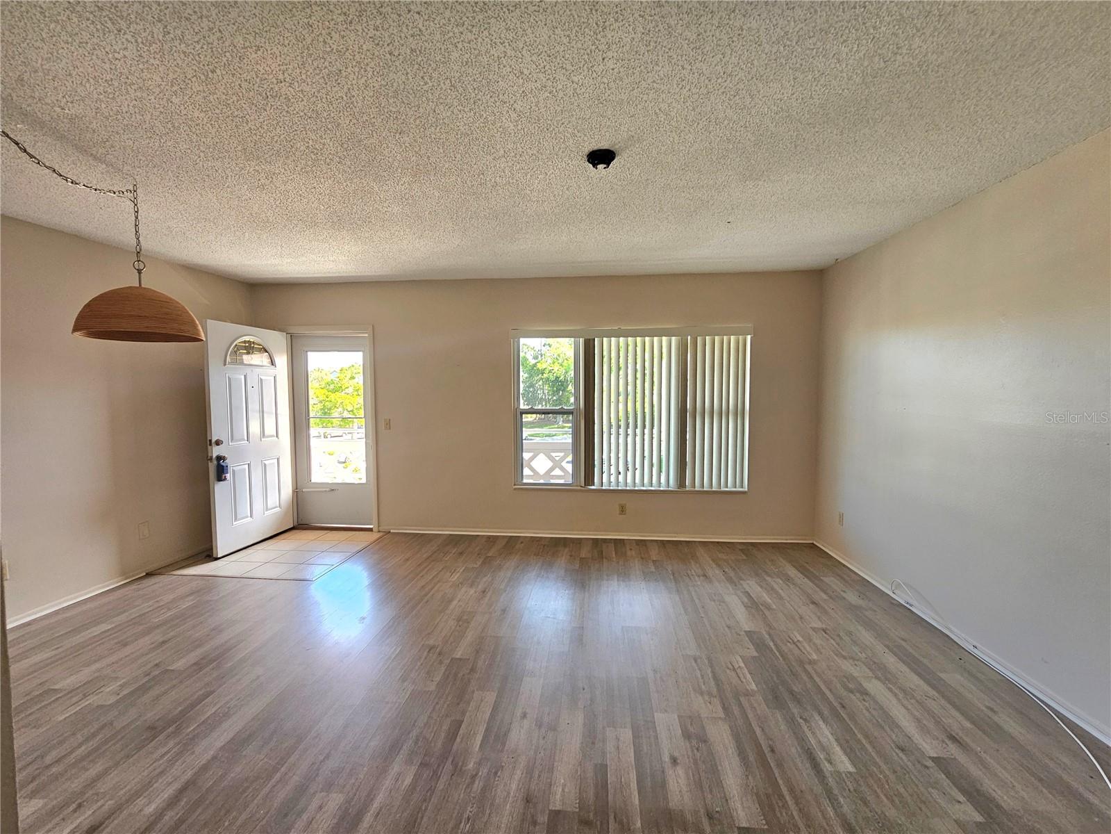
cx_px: 556
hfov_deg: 106.2
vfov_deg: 89.9
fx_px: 417
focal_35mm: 13
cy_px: 417
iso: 125
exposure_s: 1/77.5
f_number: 2.2
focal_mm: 2.2
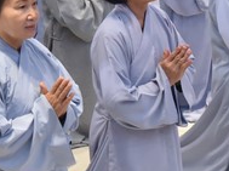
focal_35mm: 232
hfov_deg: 8.5
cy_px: -78
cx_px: -24
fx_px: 1532
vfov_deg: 6.3
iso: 2000
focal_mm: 70
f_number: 5
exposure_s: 1/160
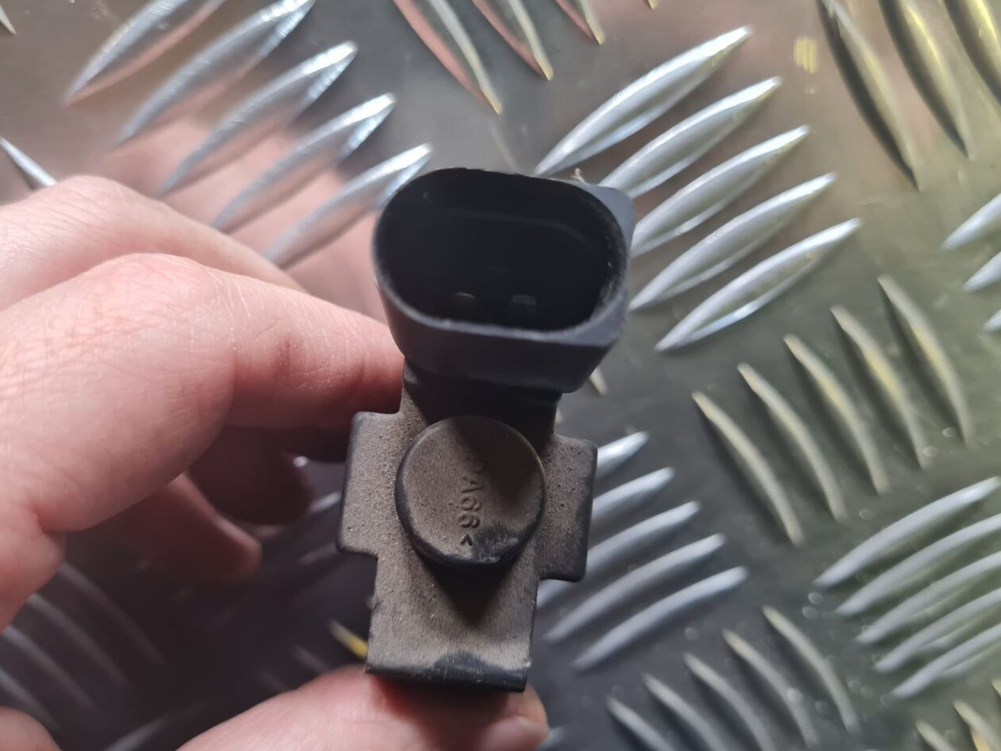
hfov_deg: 61.6
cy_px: 418
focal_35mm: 29
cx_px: 455
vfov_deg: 48.1
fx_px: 839
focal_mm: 5.4
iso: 200
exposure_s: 1/50
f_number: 1.8
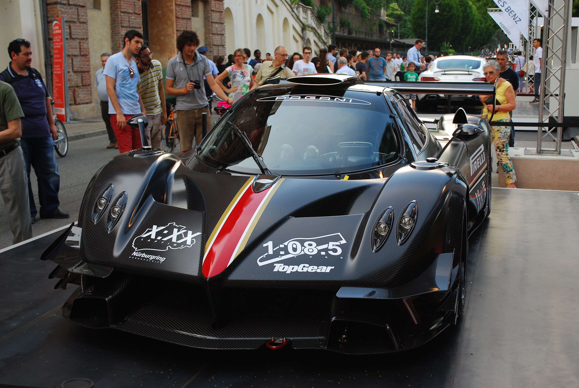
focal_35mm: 52
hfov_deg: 37.8
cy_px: 194
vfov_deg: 25.8
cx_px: 290
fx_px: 845
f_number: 5.3
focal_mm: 35
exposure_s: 1/50
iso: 100
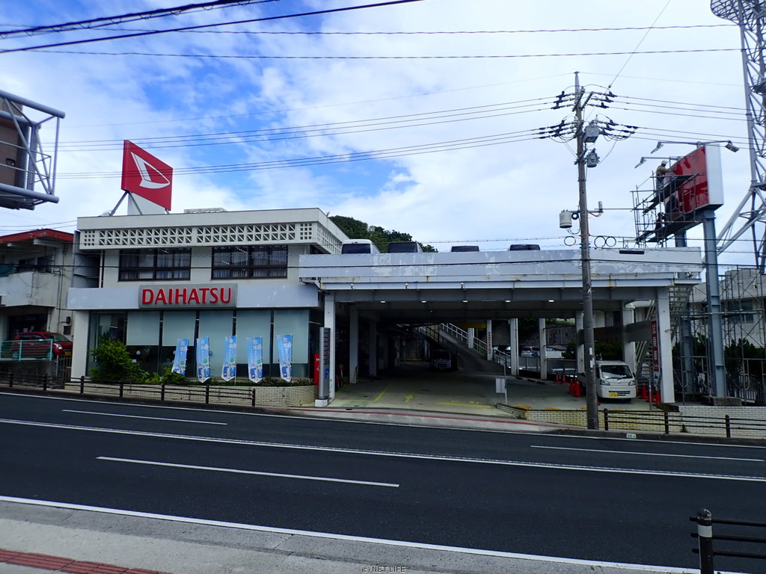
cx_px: 383
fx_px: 553
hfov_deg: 69.4
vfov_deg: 54.9
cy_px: 287
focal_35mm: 25
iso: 100
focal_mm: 4.5
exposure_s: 1/200
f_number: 8
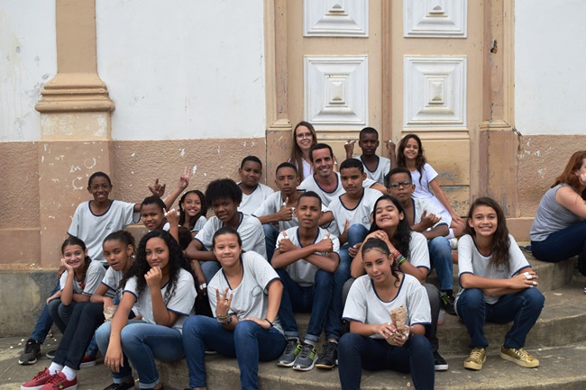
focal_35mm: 44
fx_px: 708
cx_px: 293
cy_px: 195
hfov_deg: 45.0
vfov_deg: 30.8
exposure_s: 1/200
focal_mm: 29
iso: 200
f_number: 6.3
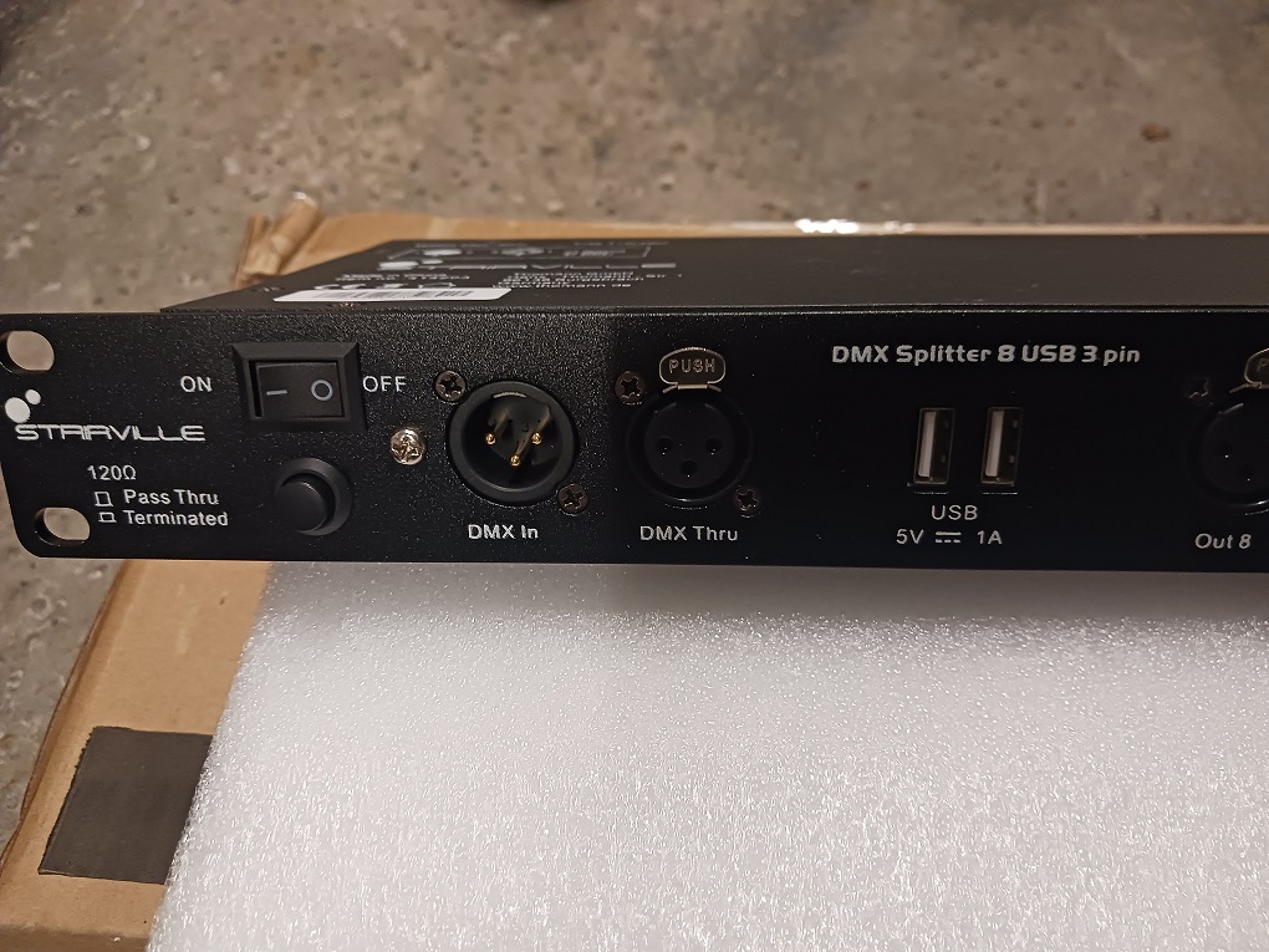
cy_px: 476
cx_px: 634
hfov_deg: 65.3
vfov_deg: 51.4
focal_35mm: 27
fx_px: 990
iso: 500
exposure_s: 1/20
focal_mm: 4
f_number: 1.8
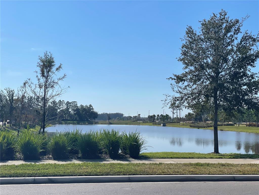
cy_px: 98
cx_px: 130
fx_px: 389
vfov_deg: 28.0
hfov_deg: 36.8
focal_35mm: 52
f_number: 2
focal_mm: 6
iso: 25
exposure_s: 1/4785
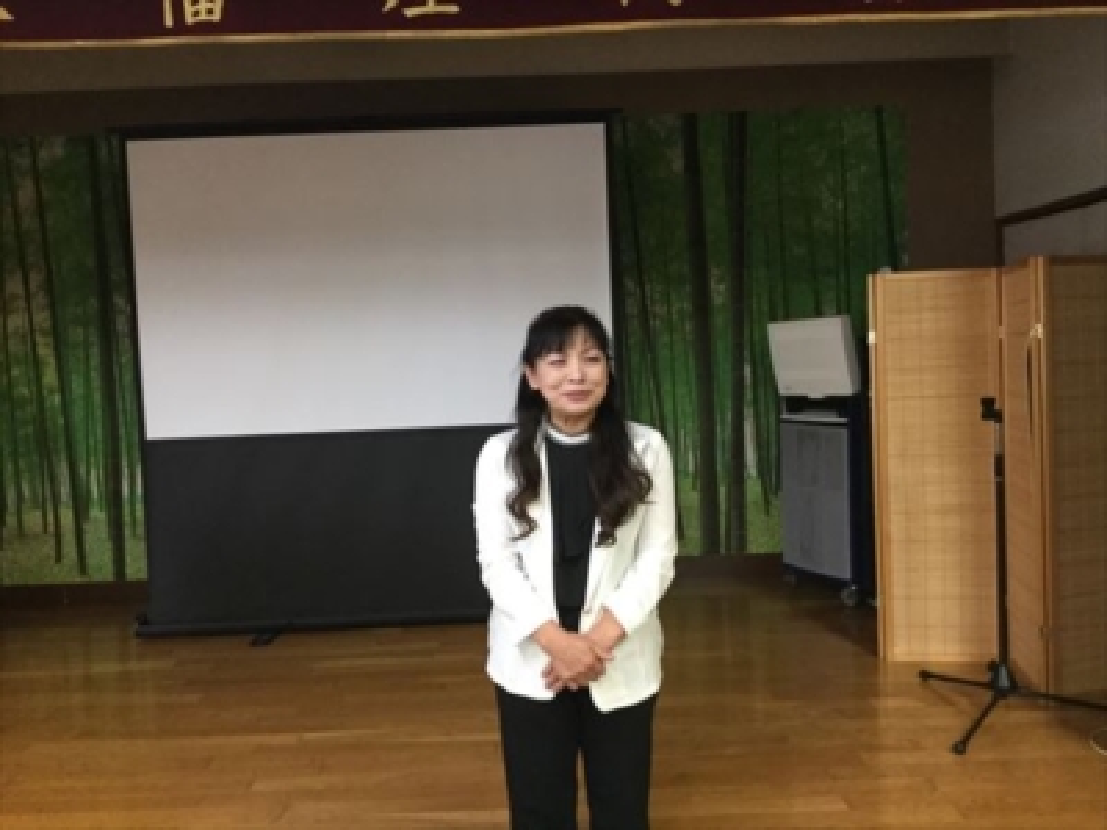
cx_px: 554
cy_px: 415
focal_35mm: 31
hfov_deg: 58.4
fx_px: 991
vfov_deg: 45.4
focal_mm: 3.3
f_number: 2.4
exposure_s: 1/30
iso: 125
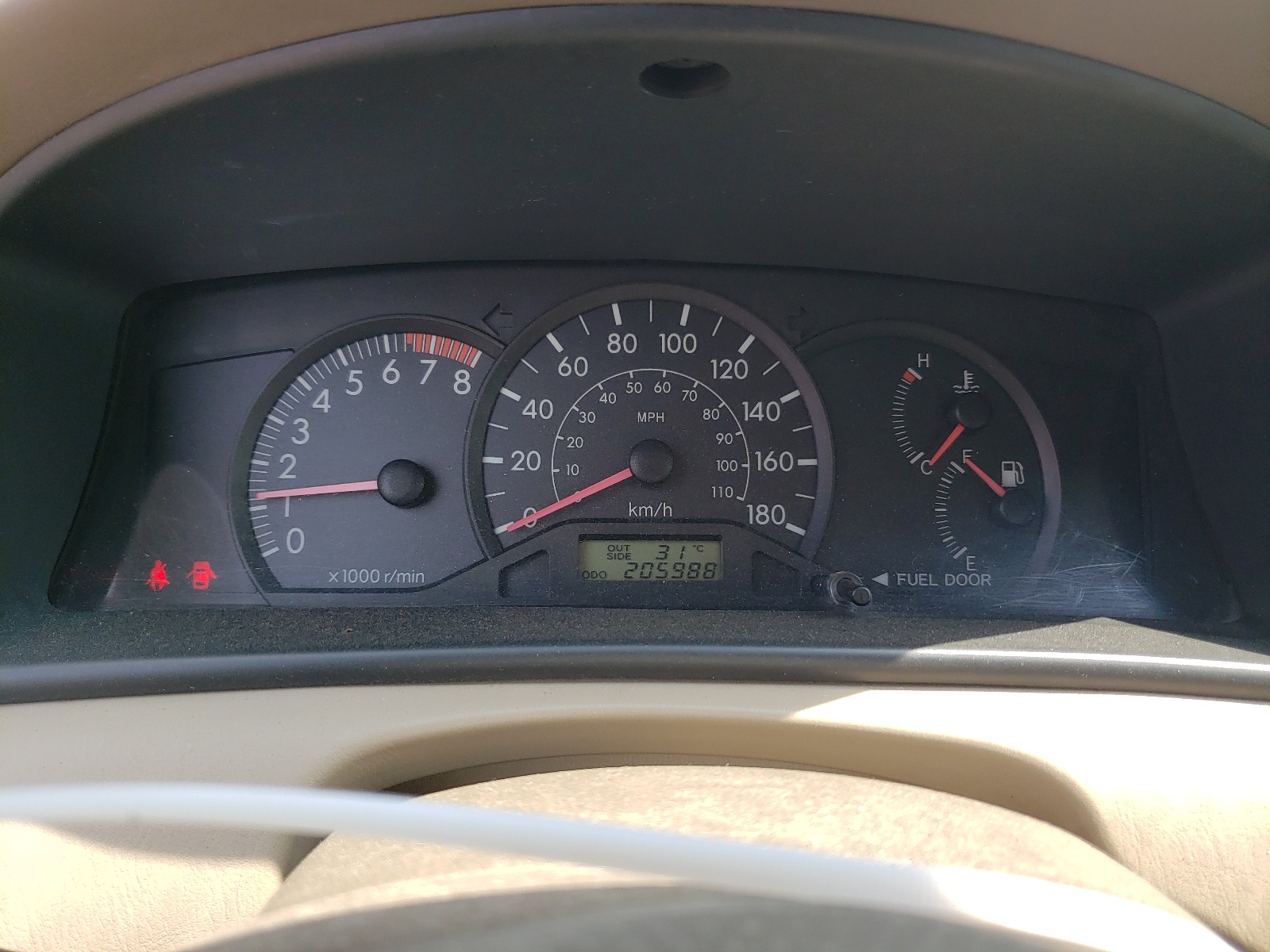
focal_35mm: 26
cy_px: 476
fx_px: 954
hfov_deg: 67.3
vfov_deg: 53.1
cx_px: 635
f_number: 1.5
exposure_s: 1/400
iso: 50
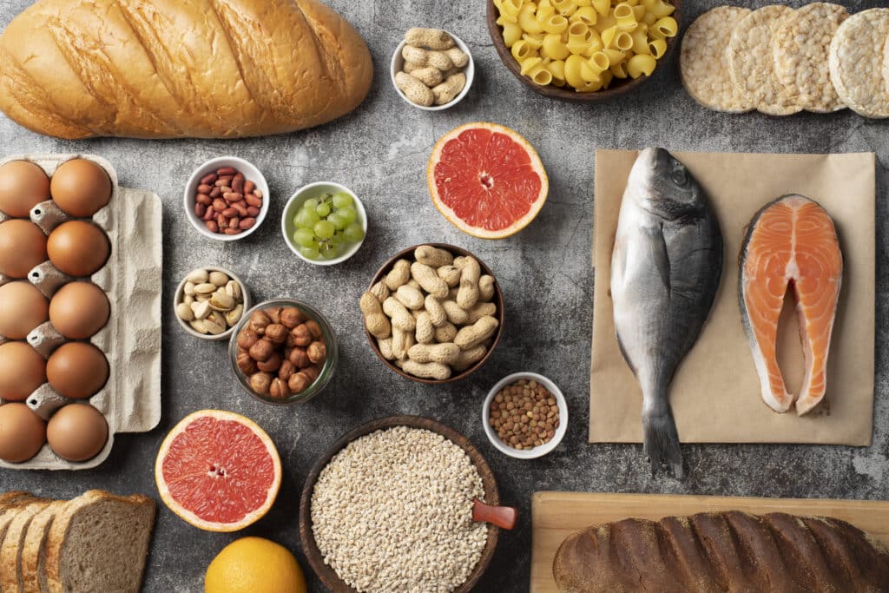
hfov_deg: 39.6
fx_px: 1235
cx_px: 444
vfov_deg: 27.0
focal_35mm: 50
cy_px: 296
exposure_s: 1/100
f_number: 6.3
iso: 100
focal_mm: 50
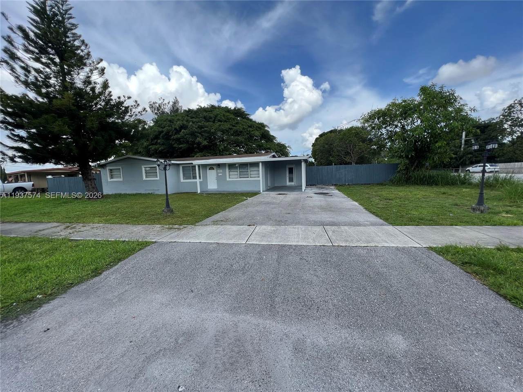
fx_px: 196
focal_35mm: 13
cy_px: 196
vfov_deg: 89.9
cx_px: 262
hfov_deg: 106.2
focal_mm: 1.57
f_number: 1.8
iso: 32
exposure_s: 1/727
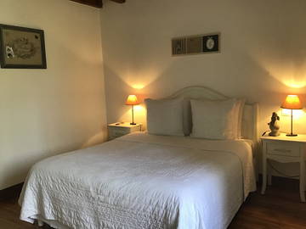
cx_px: 153
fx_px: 274
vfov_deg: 45.4
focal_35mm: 31
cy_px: 114
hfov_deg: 58.4
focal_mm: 3.3
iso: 100
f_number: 2.4
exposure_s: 1/33
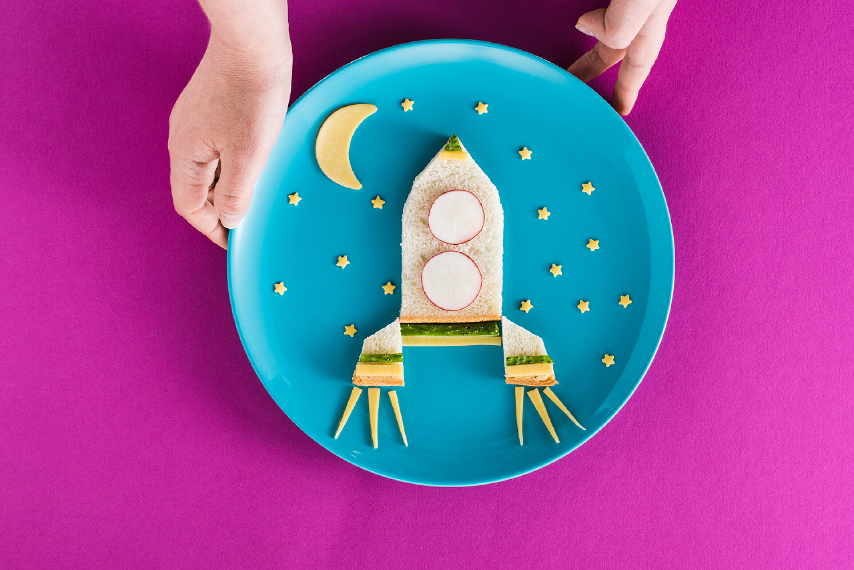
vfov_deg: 16.1
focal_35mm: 85
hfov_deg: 23.9
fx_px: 2017
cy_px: 285
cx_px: 427
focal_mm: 85
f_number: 16
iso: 100
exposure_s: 1/160
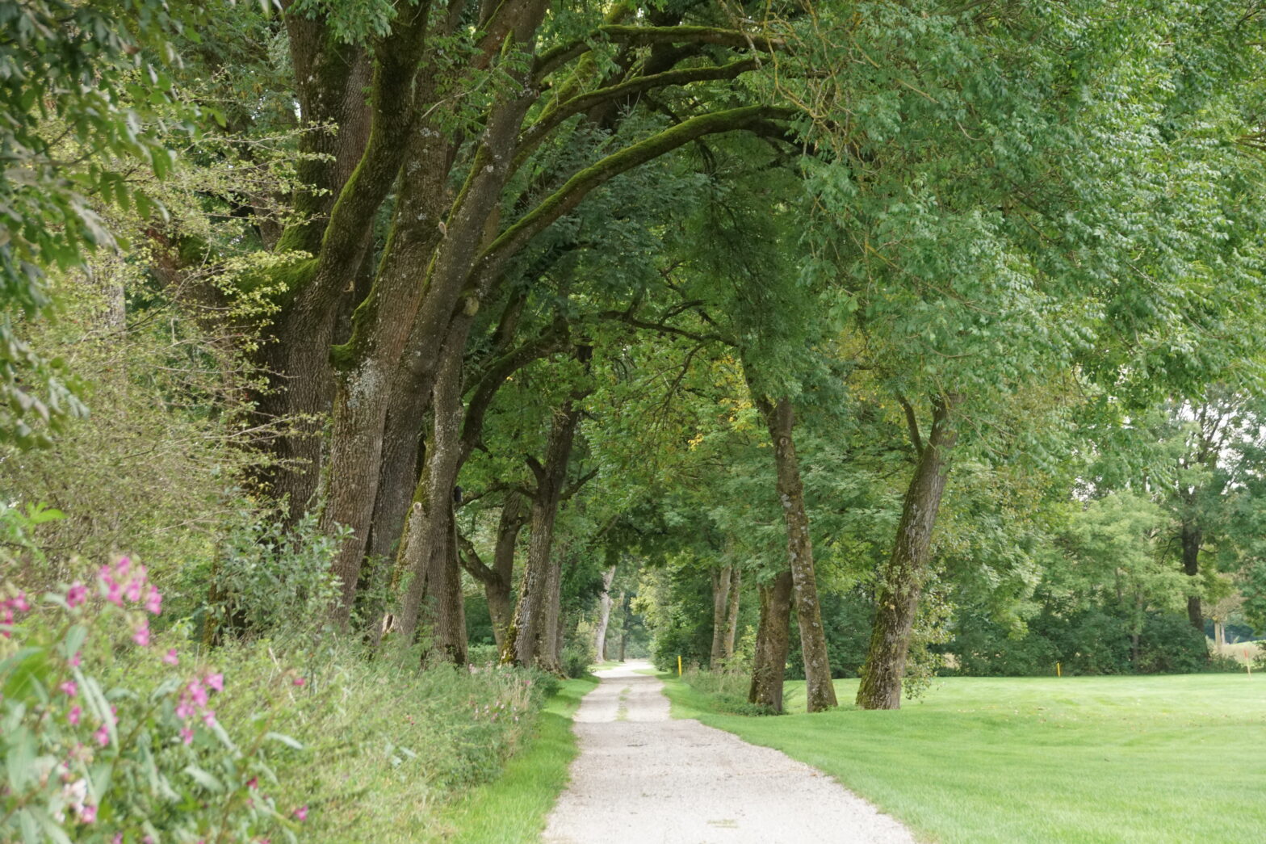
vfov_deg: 12.2
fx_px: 3956
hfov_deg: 18.2
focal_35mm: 112
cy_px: 422
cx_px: 633
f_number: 8
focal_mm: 75
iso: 1250
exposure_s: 1/125
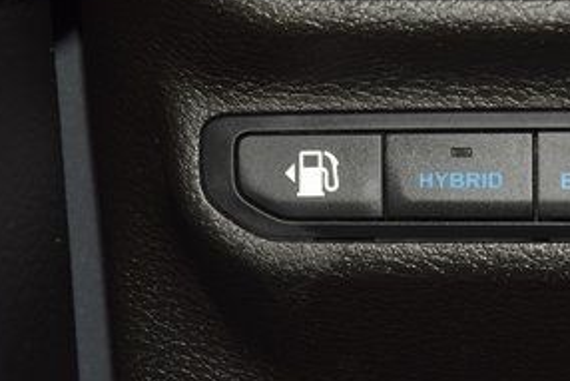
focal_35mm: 235
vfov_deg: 5.8
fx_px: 3723
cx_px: 369
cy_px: -19
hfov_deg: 8.8
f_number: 8
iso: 100
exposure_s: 1/125
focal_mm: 70
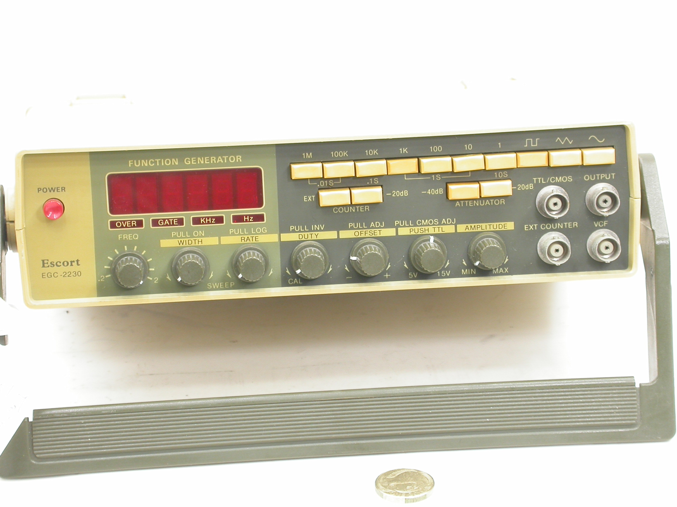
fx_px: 3012
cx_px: 338
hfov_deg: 12.8
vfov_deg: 9.6
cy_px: 254
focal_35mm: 154
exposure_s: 1/5.7
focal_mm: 32
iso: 100
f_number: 6.5
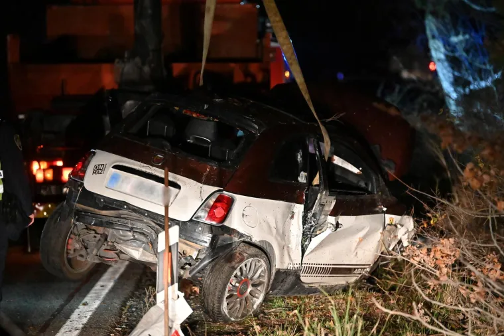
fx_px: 2309
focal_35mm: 165
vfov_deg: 8.3
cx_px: 252
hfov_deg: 12.5
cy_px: 168
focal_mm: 165
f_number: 2.8
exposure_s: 1/400
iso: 8000
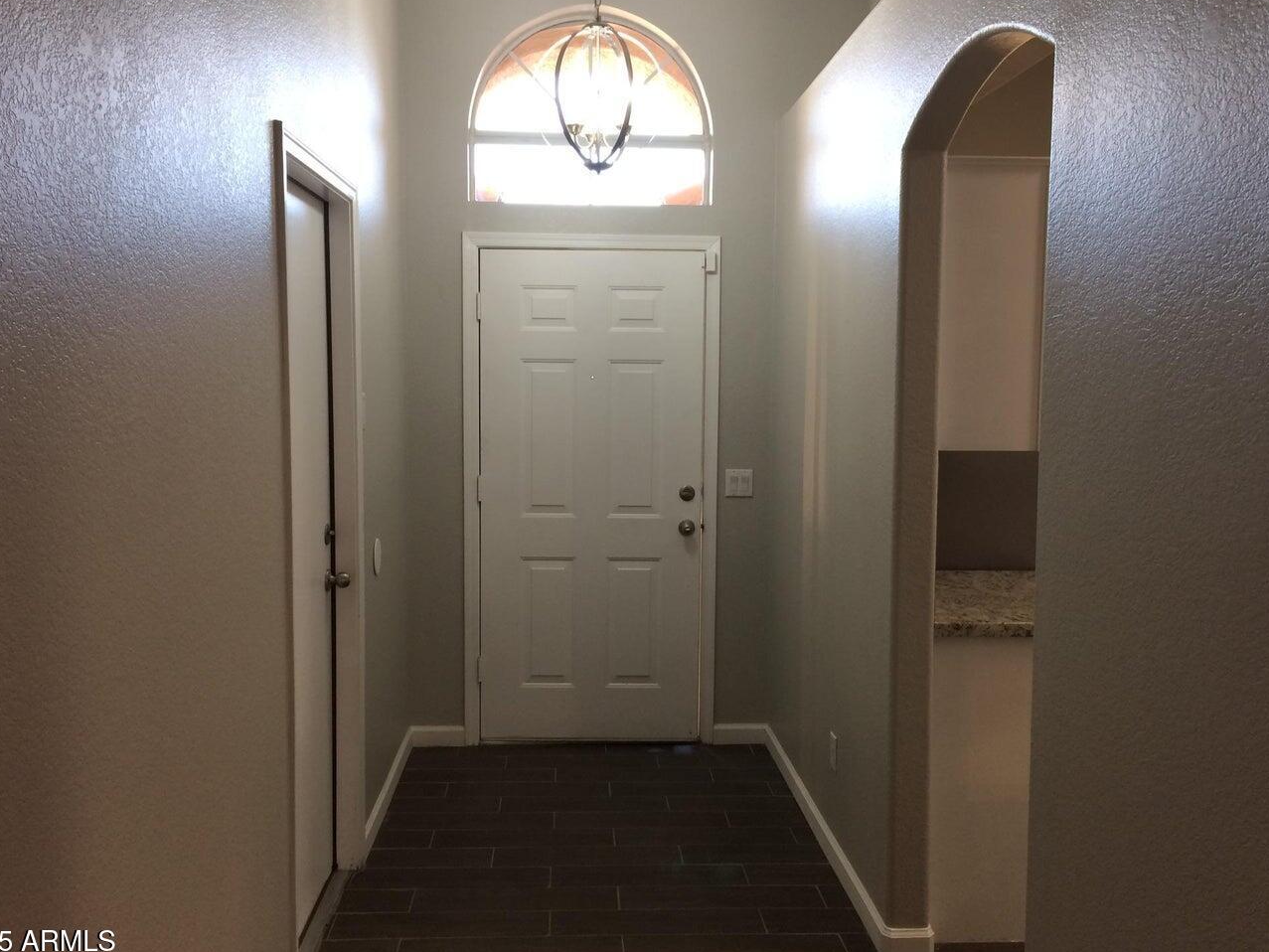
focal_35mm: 31
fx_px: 1137
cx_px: 624
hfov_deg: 58.3
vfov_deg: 45.4
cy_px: 478
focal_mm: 4.15
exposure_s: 1/30
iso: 50
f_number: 2.2
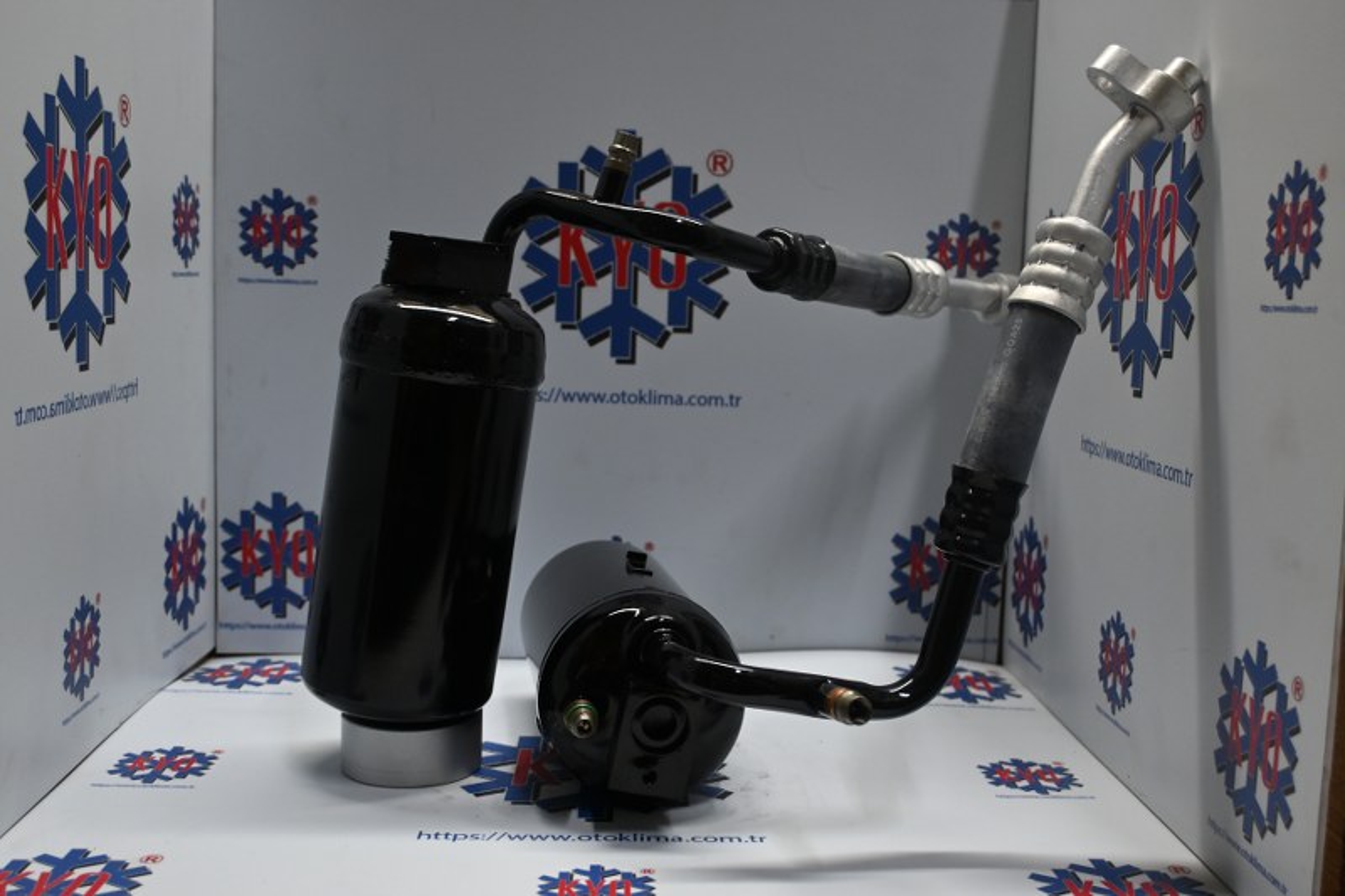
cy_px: 448
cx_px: 672
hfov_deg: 52.2
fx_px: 1373
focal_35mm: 37
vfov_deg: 36.2
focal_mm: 24.5
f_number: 4.2
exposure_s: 1/125
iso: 800
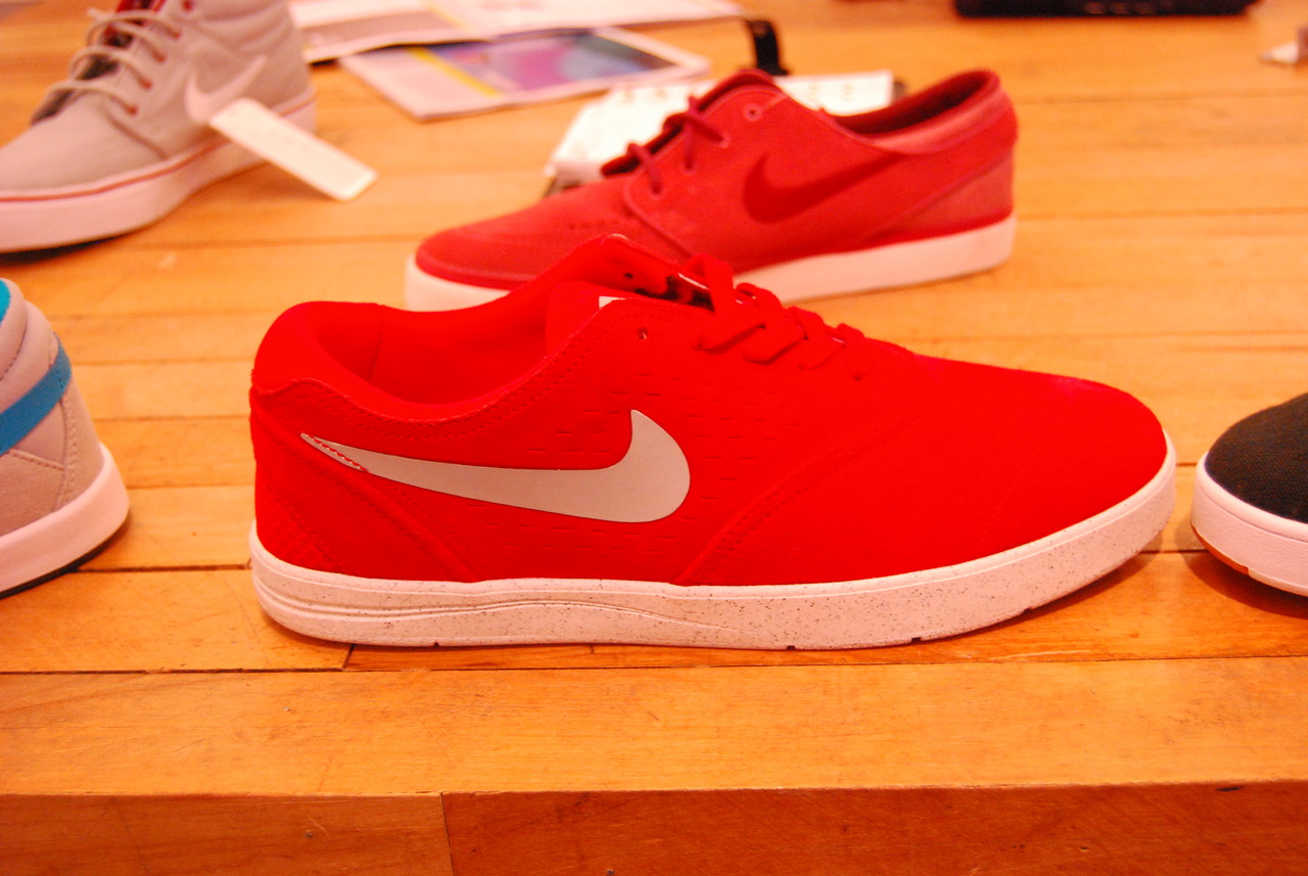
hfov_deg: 43.6
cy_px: 438
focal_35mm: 45
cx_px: 654
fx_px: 1637
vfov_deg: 29.9
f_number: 4.5
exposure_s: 1/80
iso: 1600
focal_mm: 30
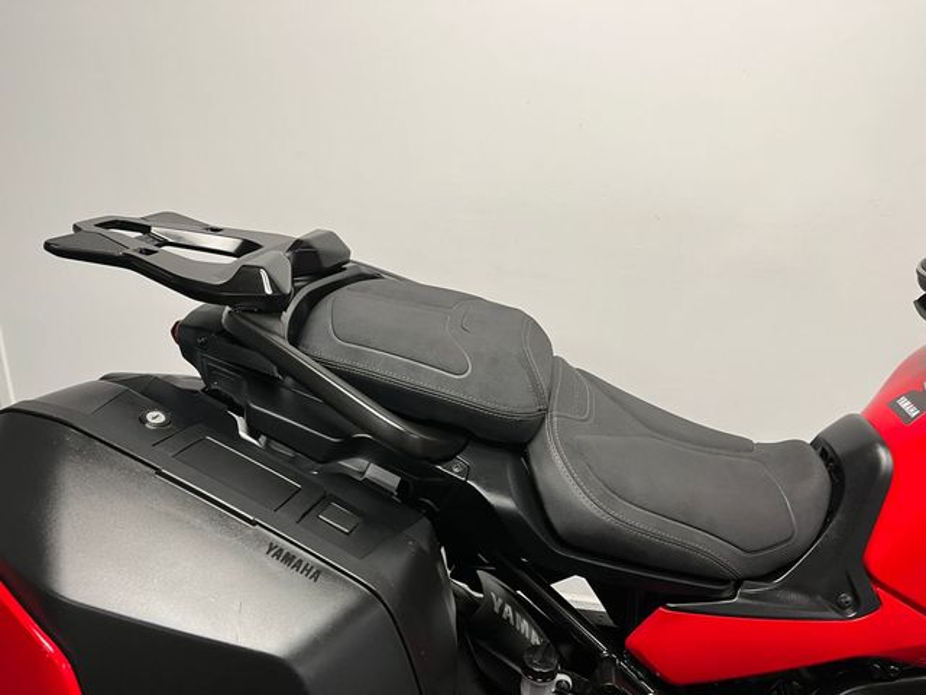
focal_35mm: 26
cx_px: 463
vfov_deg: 53.1
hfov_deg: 67.3
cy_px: 348
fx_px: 696
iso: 80
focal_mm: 5.1
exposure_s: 1/50
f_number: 1.6
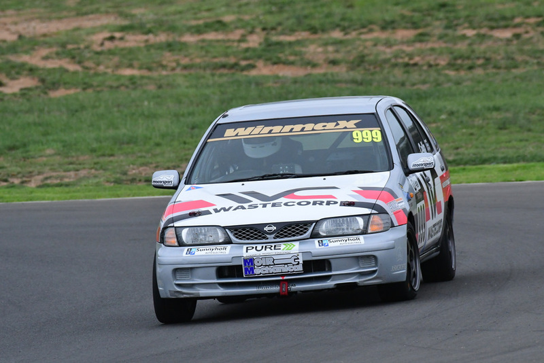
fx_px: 10203
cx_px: 272
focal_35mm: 675
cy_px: 182
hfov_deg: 3.1
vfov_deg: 2.0
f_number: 10
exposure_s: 1/640
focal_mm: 450
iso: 2500
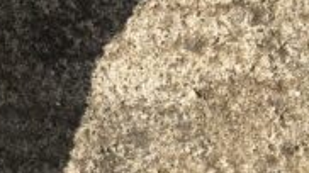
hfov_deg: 14.2
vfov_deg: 8.7
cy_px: 51
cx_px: -195
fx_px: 1138
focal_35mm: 139
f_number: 2.2
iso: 25
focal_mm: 4.15
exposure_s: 1/1350
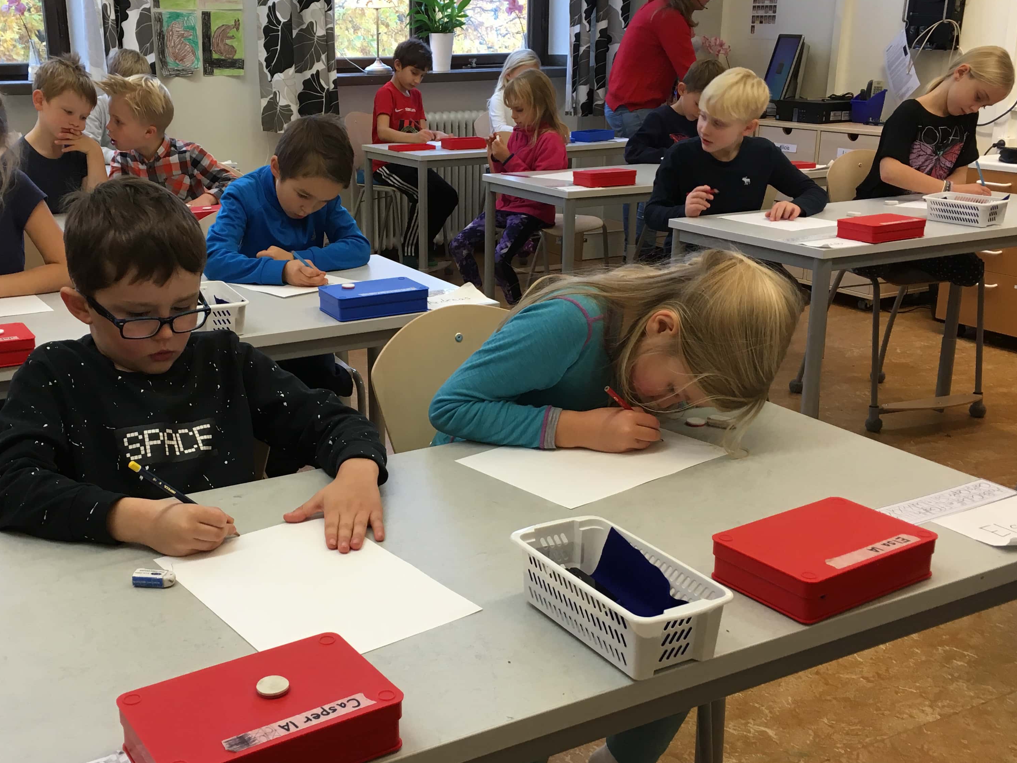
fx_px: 1146
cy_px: 401
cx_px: 411
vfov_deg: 36.8
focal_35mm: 39
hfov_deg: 47.6
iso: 64
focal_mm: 4.15
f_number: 2.2
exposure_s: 1/33
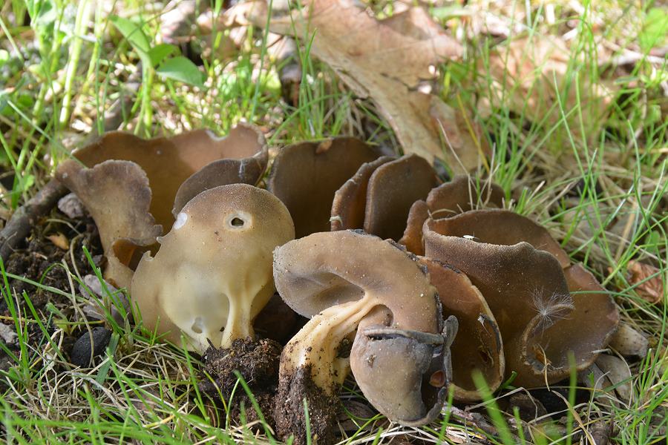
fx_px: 2644
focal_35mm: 142
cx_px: 334
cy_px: 222
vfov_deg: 9.6
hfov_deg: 14.4
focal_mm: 95
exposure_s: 1/25
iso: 400
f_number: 16
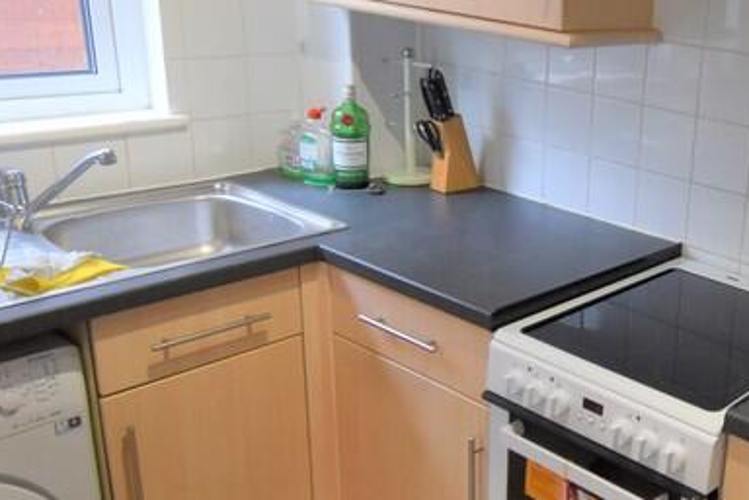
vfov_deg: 33.4
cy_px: 245
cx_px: 679
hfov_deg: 44.0
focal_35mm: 40
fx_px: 832
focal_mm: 10
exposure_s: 1/125
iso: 800
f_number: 4.5
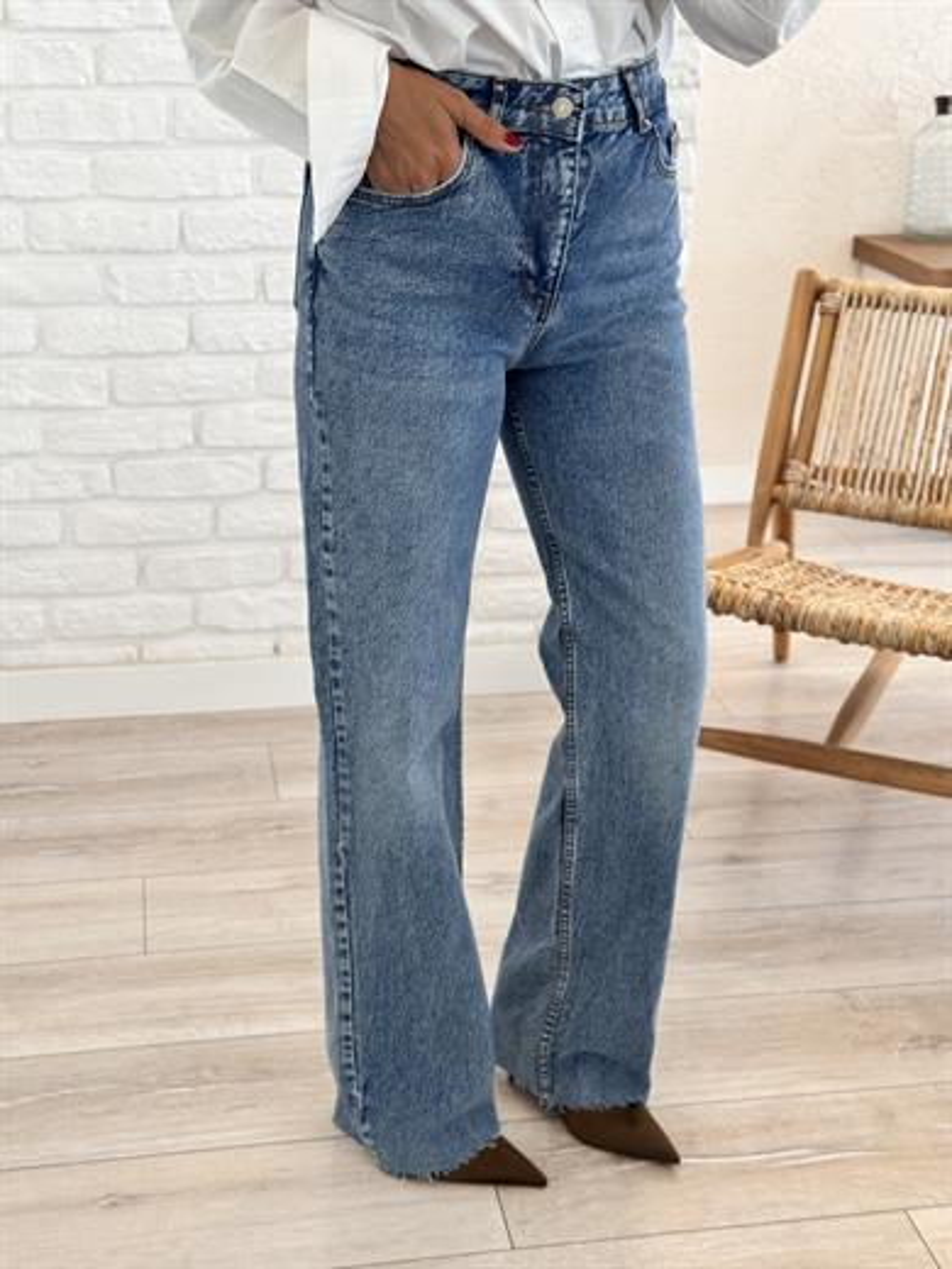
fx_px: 1760
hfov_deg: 30.3
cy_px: 634
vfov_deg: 39.7
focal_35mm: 48
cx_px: 476
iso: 100
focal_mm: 6.76
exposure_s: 1/90
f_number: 1.78
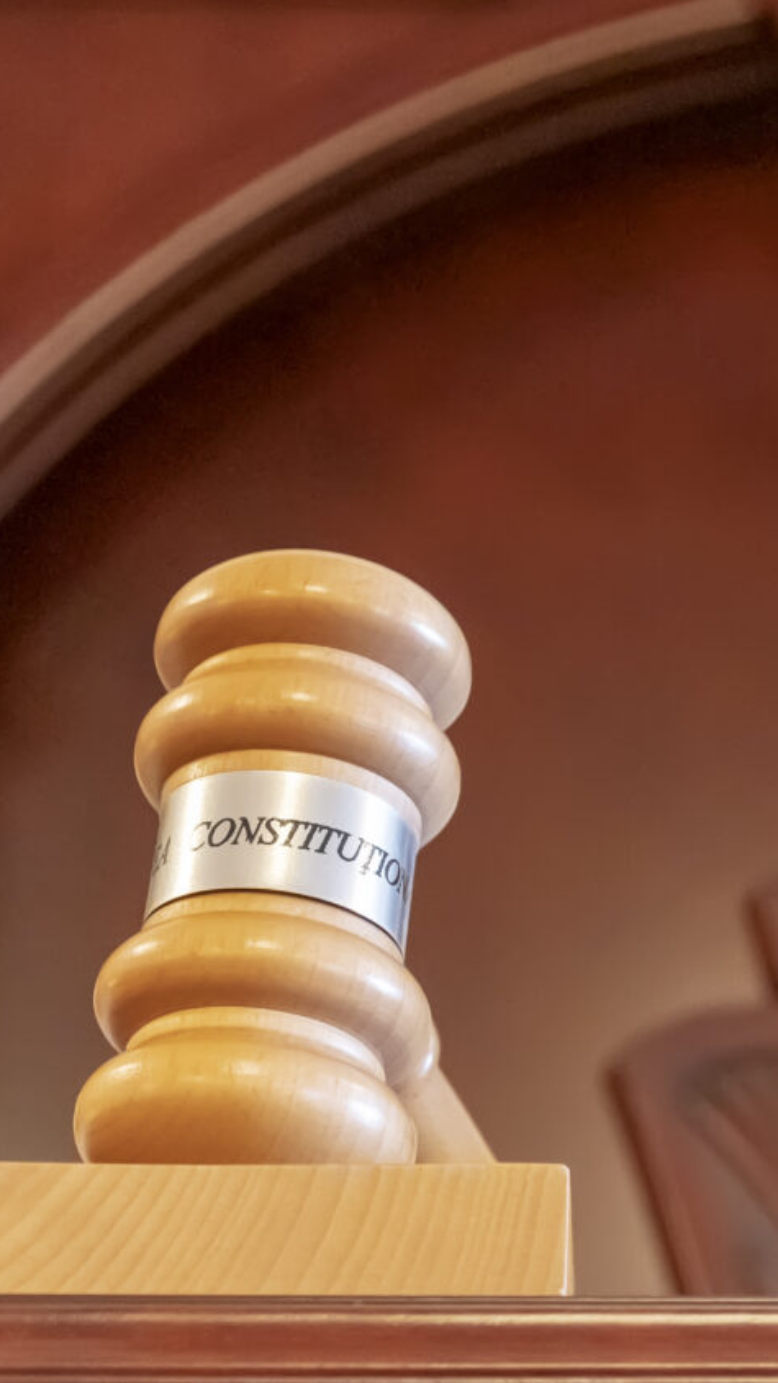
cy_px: 690
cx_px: 873
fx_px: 3669
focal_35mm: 100
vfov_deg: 21.4
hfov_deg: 11.9
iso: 11400
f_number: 8
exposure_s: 1/100
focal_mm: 42
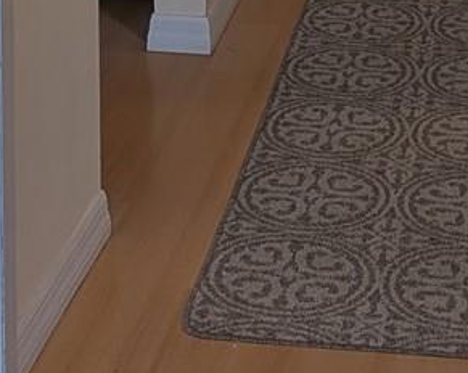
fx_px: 1784
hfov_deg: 14.9
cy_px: -445
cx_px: 291
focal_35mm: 129
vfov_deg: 10.6
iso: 31
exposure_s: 1/342
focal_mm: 4.53
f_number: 1.7
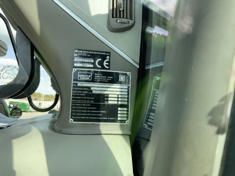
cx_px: 118
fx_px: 197
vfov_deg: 48.2
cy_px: 88
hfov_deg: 61.7
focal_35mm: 29
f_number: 1.8
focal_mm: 3
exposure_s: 1/198
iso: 16
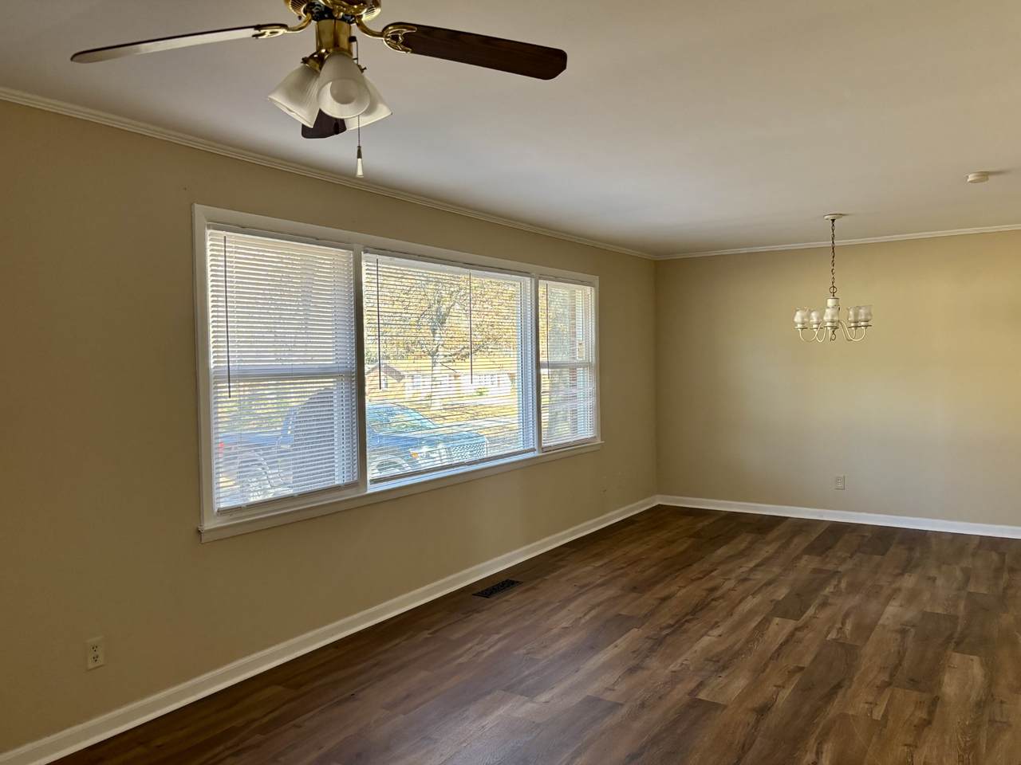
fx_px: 767
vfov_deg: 53.1
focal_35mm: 26
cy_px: 382
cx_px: 510
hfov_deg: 67.3
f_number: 1.6
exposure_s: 1/100
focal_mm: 5.96
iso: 125
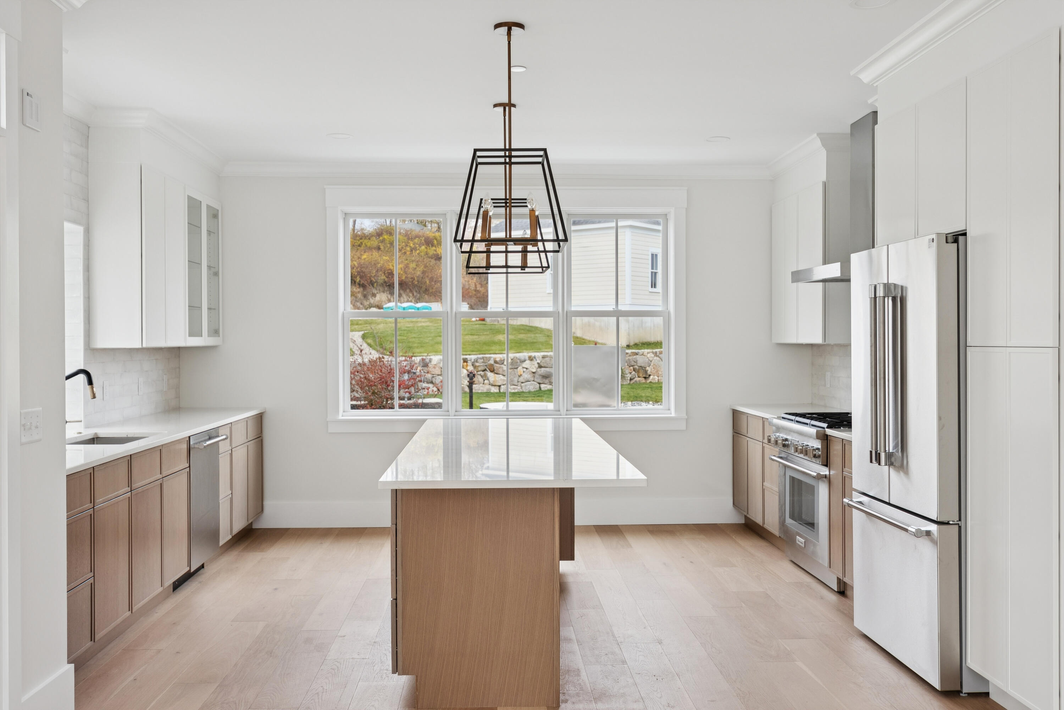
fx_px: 996
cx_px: 532
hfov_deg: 56.2
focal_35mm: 34
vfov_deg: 39.2
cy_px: 355
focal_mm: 33.7
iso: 320
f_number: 7.1
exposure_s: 1/60
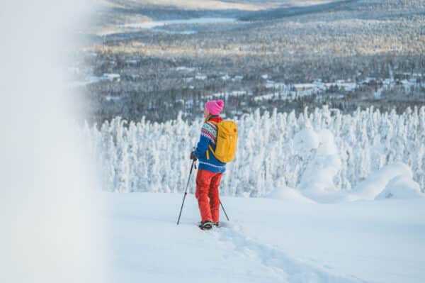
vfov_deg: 11.4
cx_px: 212
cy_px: 142
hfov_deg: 17.1
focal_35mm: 120
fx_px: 1415
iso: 200
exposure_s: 1/1250
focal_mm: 120
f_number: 4
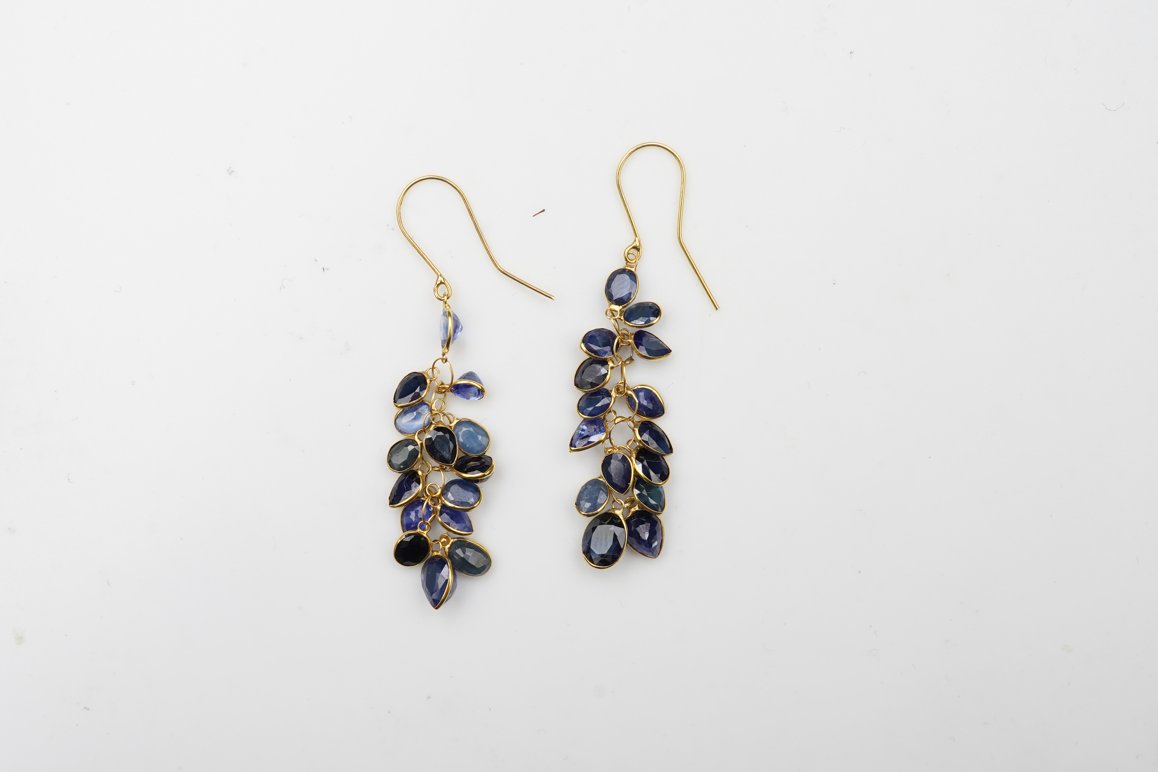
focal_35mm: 45
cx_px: 579
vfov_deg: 29.9
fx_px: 1447
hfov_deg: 43.6
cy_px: 386
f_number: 18
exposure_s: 1/125
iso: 800
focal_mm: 30
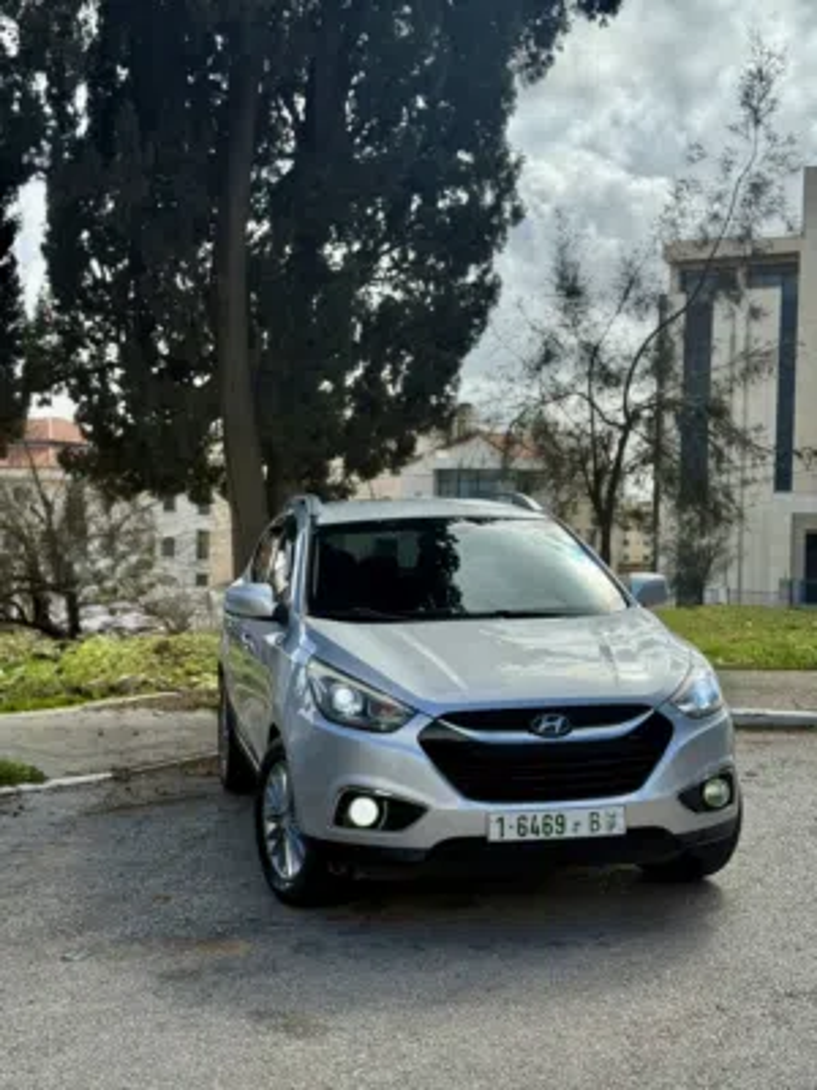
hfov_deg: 30.3
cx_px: 408
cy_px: 545
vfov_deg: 39.7
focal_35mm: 48
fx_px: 1511
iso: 100
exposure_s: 1/4098
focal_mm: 6.76
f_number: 1.78
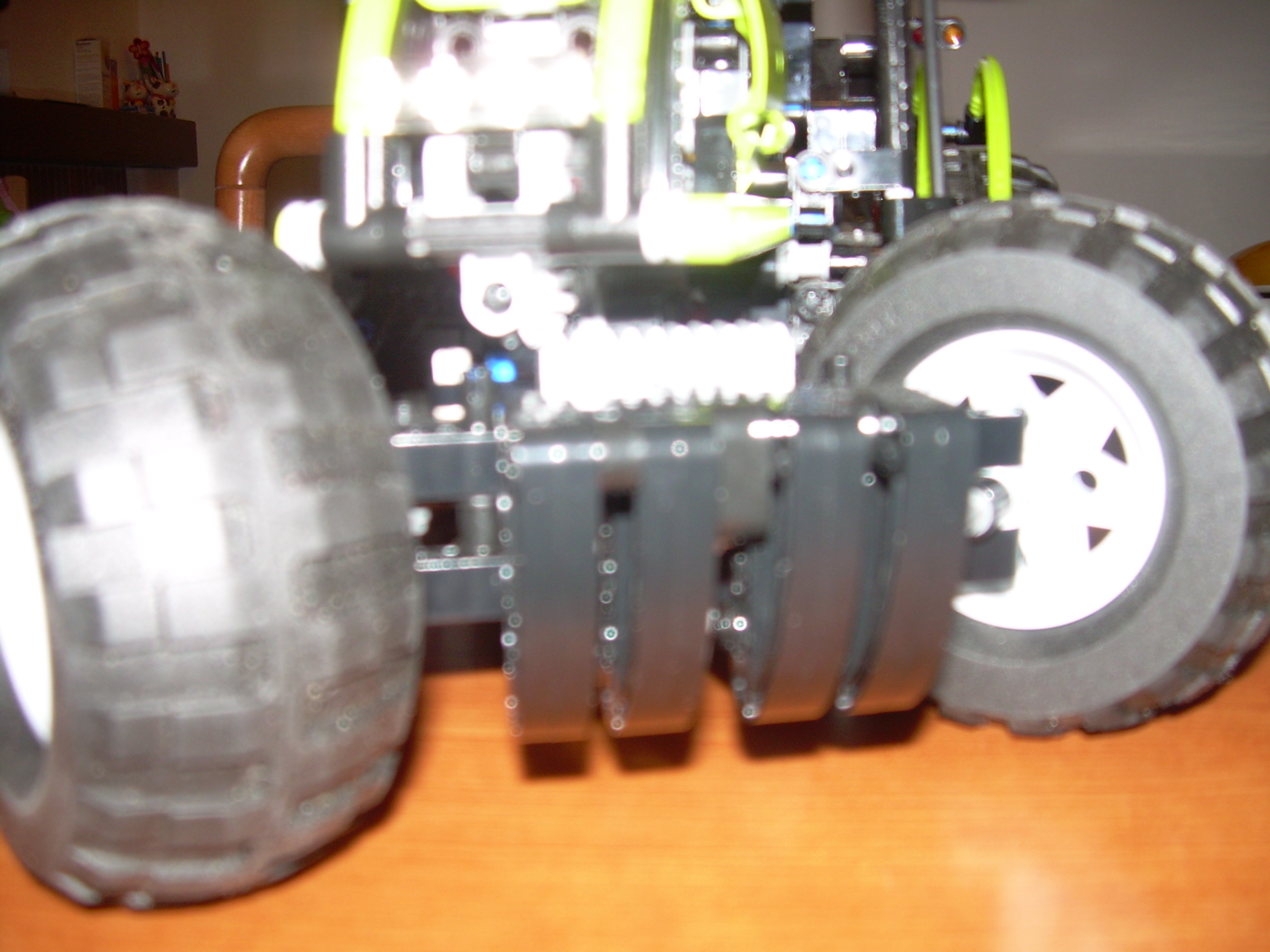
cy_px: 476
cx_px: 635
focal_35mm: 38
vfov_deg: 37.7
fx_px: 1394
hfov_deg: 49.0
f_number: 2.8
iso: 50
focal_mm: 6.3
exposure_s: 1/60
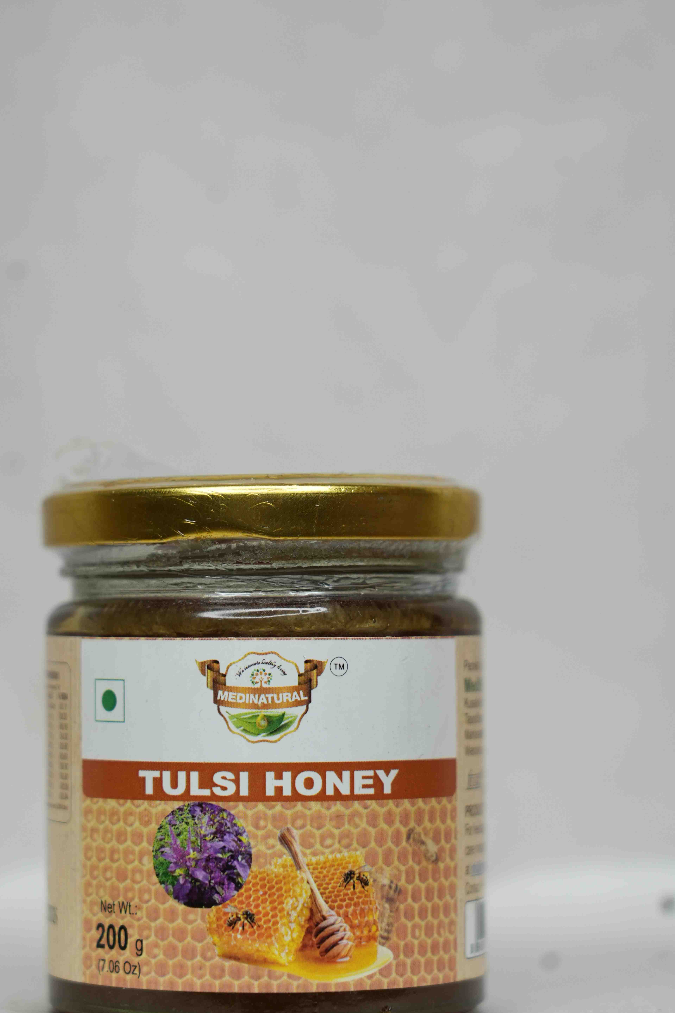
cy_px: 487
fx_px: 3600
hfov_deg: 10.7
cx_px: 282
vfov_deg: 16.0
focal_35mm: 128
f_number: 5
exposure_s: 1/80
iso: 250
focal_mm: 105
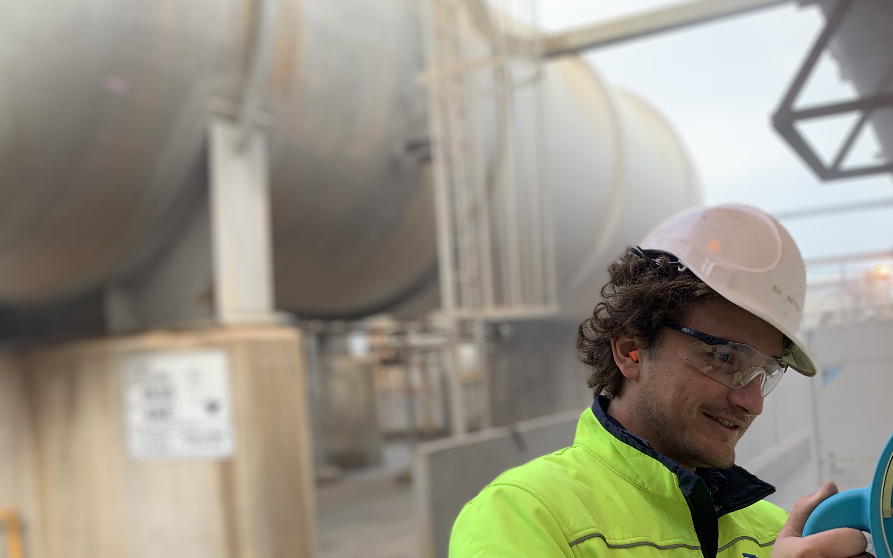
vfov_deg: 33.2
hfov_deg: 51.5
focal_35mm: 38
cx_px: 491
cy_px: 387
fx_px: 925
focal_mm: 4.25
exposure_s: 1/149
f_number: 1.8
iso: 25
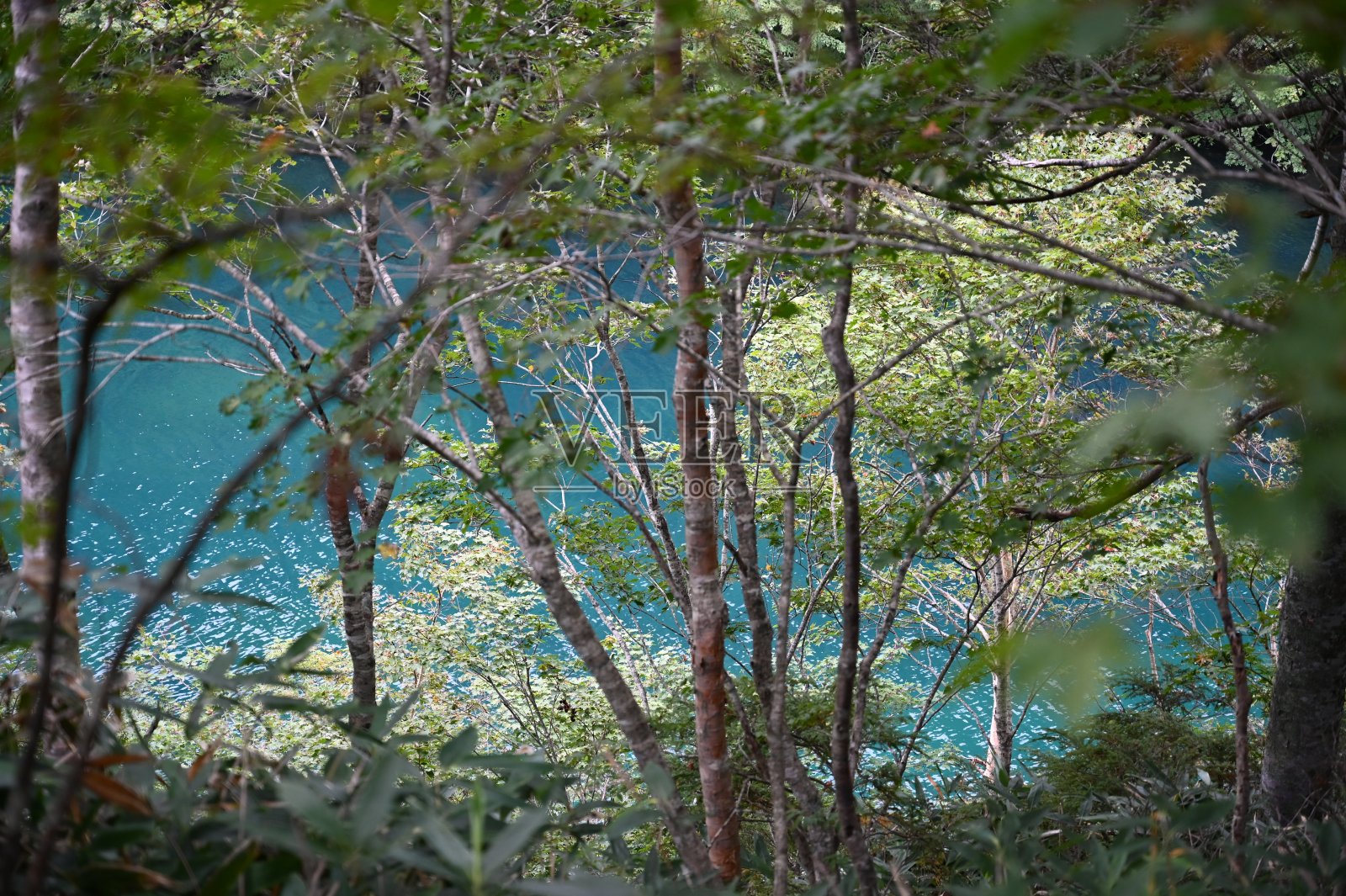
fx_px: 2616
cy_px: 448
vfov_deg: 19.4
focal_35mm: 70
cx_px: 673
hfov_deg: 28.9
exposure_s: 1/125
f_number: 4
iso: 640
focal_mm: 70
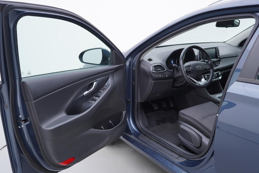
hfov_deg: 53.1
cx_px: 130
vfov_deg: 36.9
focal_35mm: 36
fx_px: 259
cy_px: 86
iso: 125
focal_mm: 24
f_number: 3.2
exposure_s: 1/50
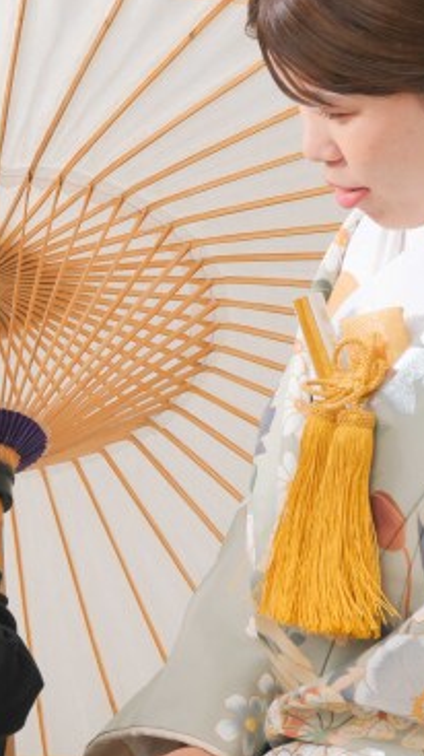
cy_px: 471
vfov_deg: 12.2
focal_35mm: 176
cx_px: -274
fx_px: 3523
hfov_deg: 6.8
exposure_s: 1/160
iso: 200
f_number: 5.6
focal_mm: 51.4
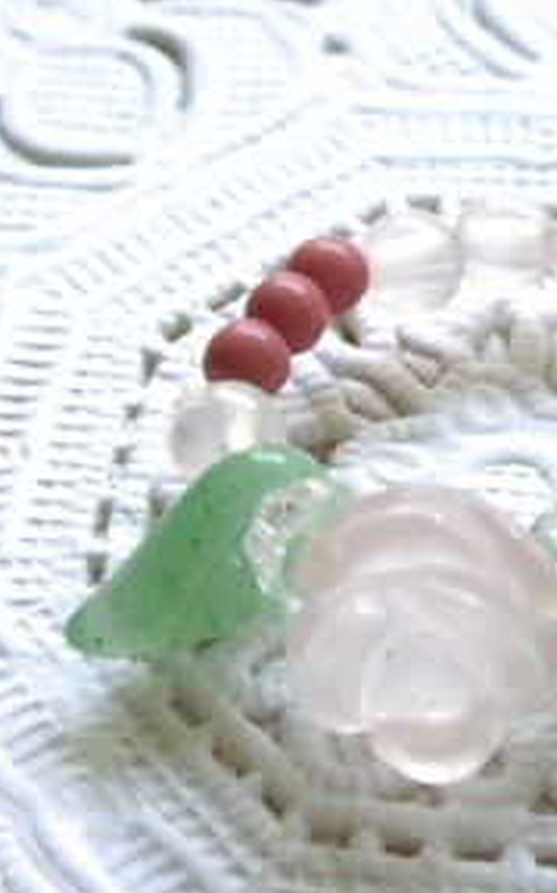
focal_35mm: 98
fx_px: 2384
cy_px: 450
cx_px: 442
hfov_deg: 13.3
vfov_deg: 21.2
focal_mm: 8.8
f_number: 3.7
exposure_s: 1/277
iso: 50
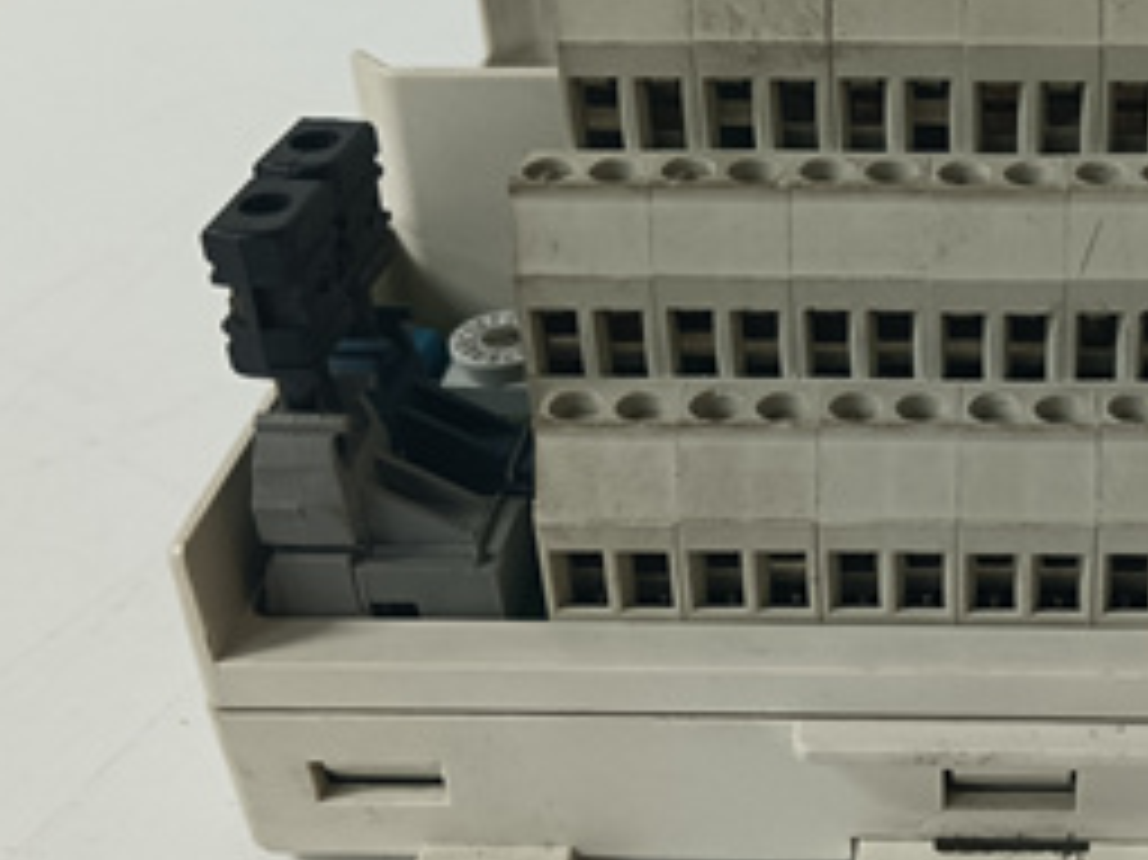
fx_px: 1757
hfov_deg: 34.5
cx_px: 999
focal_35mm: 53
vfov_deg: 27.5
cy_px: 421
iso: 769
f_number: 1.9
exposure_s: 1/50
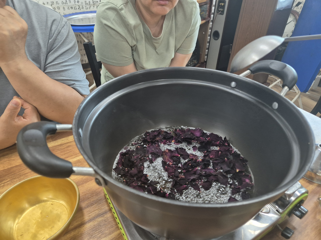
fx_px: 213
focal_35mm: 23
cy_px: 120
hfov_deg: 73.9
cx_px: 160
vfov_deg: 58.9
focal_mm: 5.4
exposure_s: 1/120
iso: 250
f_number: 1.8
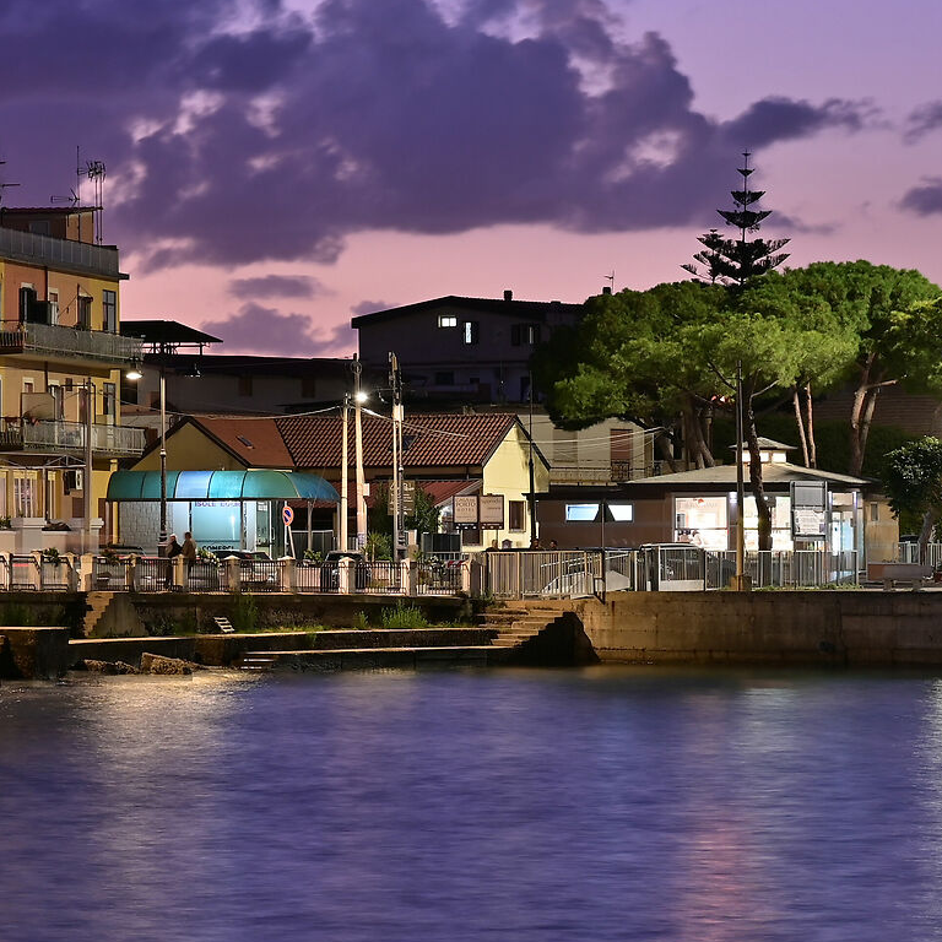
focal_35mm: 207
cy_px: 477
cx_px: 460
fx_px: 6373
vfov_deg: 8.5
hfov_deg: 8.5
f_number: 9
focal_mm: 78
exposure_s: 2
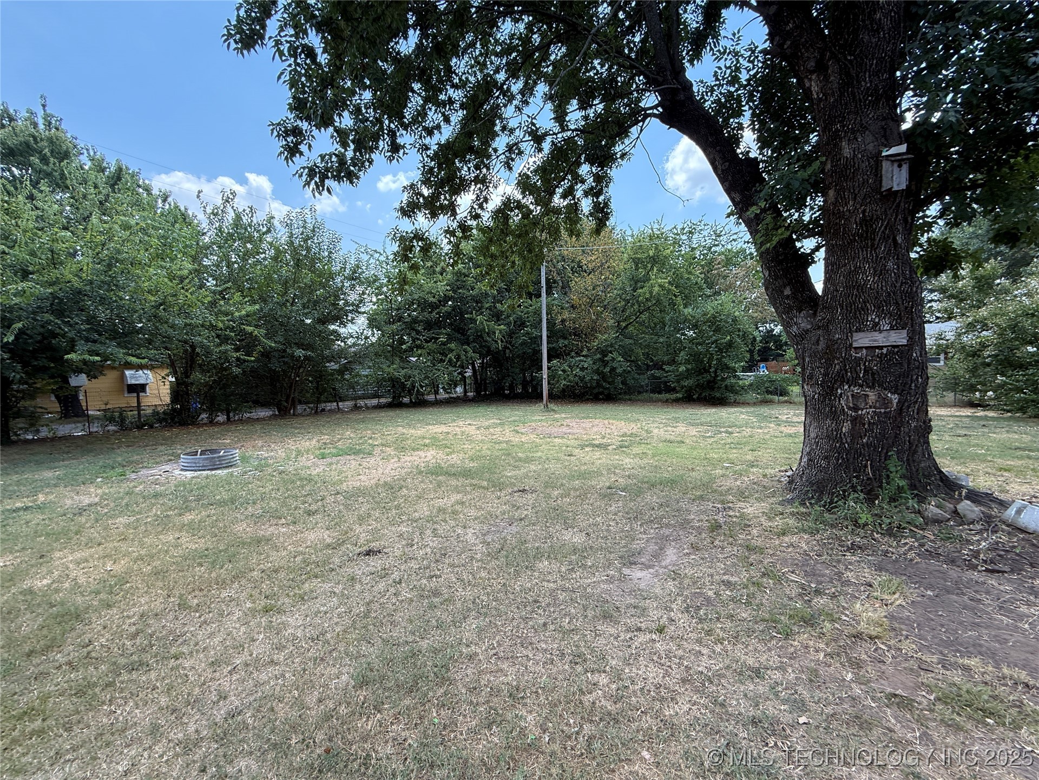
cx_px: 520
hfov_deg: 102.1
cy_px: 390
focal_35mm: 14
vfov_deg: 85.7
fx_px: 420
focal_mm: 2.22
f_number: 2.2
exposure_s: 1/374
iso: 64
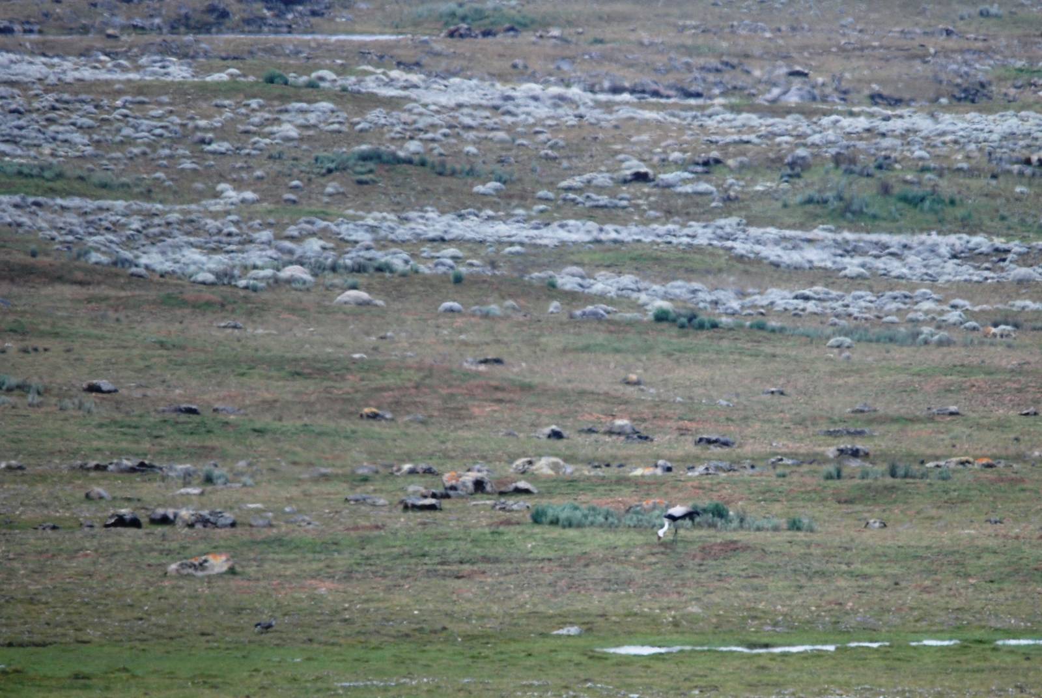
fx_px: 19560
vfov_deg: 2.0
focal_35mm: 675
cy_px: 349
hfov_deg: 3.1
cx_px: 521
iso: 200
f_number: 6.3
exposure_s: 1/500
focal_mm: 450
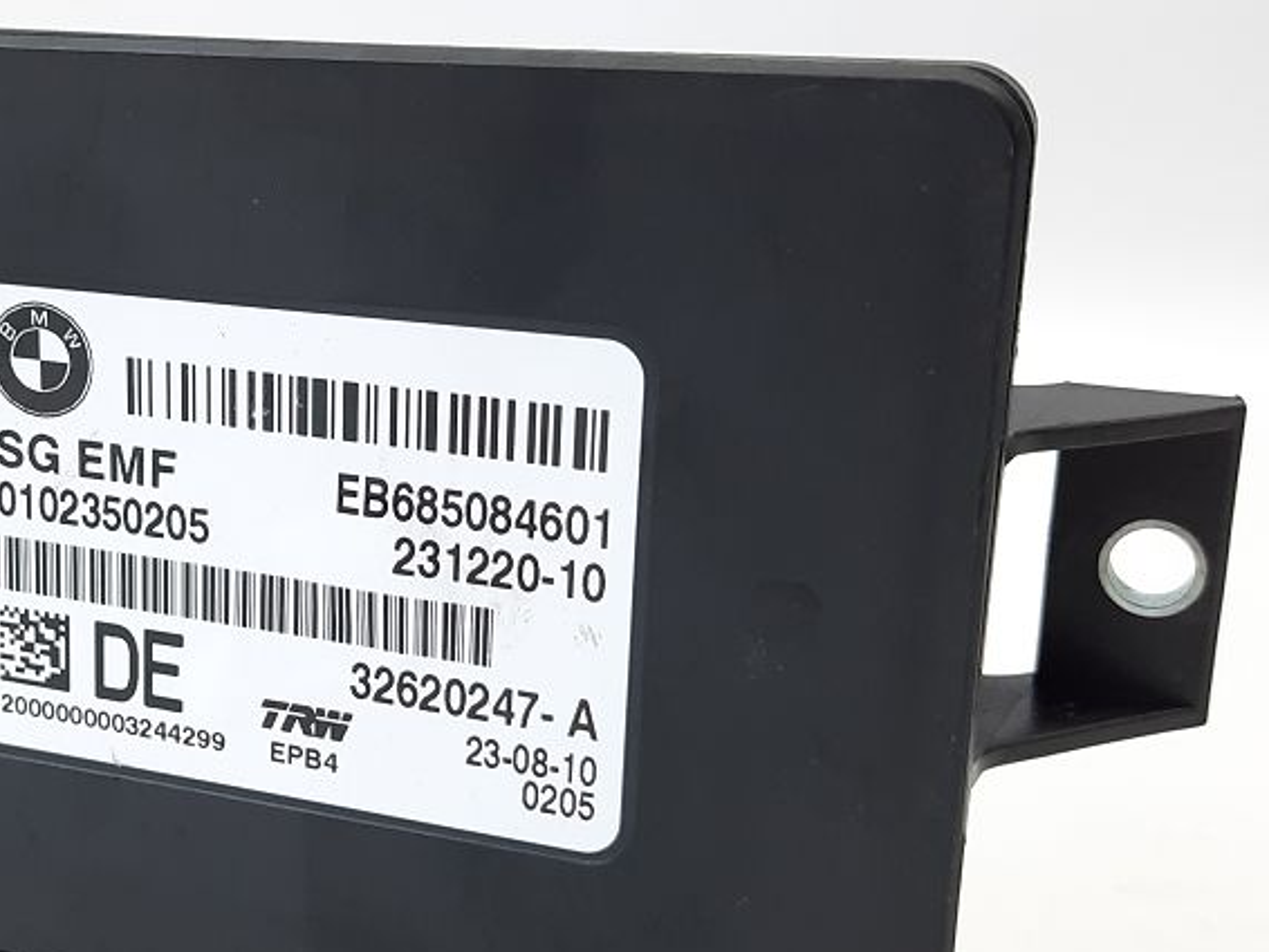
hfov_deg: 35.3
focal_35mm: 53
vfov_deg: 27.5
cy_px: 450
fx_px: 1944
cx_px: 303
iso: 100
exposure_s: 1/50
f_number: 2
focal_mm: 4.6
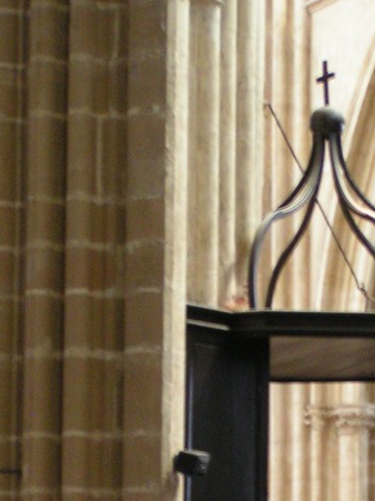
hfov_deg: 7.6
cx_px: 296
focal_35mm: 194
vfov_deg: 10.1
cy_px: 523
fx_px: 2803
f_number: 3.2
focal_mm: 12.6
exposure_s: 1/2
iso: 200
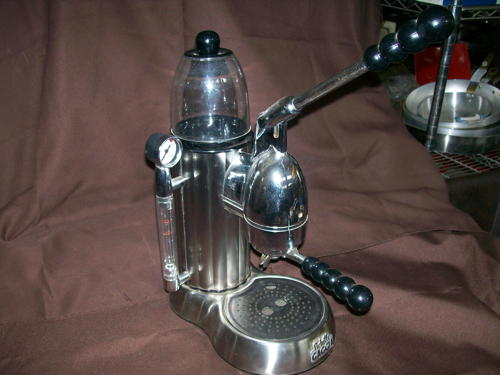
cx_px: 246
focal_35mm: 37
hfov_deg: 50.2
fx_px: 534
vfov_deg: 38.6
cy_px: 190
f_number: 2.7
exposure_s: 1/64
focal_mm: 6
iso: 80
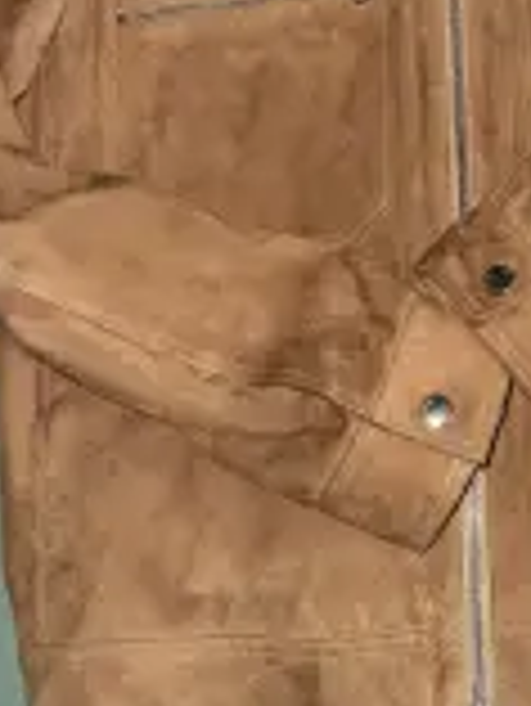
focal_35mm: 61
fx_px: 1246
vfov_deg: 30.4
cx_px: 436
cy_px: 81
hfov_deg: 23.6
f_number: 1.78
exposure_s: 1/14
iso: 80
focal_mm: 6.76
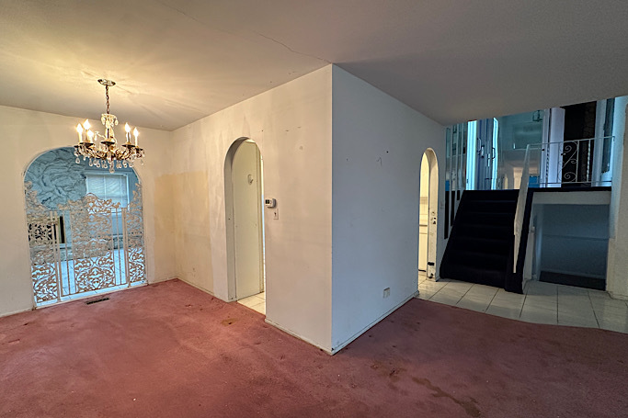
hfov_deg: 96.5
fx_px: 279
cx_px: 286
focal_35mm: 16
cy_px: 215
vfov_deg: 73.7
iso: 200
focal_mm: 2.22
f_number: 2.2
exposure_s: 1/60
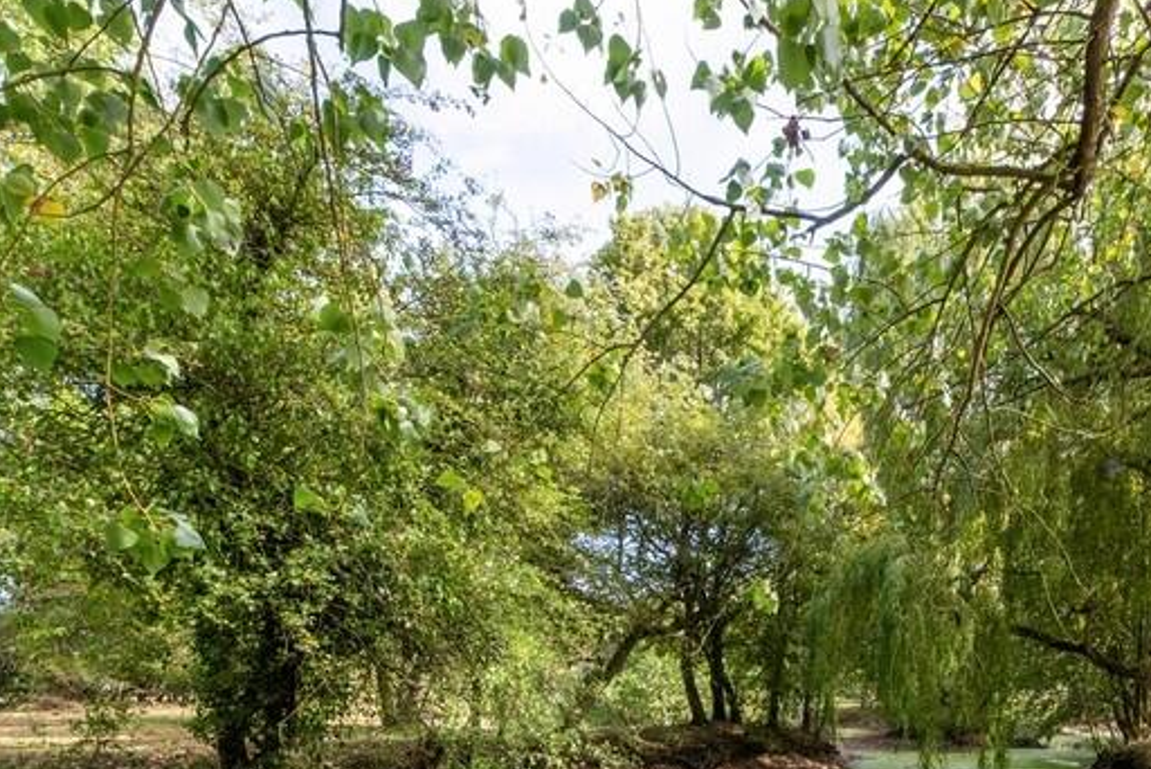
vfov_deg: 48.0
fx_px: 768
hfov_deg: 70.6
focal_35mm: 24
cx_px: 807
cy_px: 685
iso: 160
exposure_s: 1/25
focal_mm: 8.1
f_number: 13
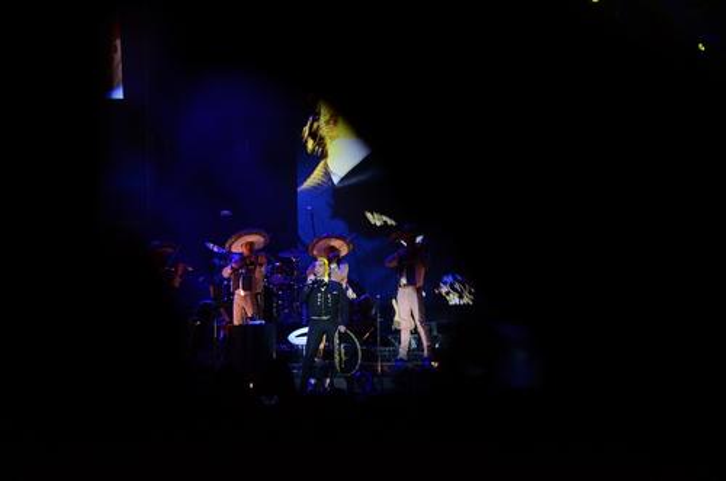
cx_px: 363
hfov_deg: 13.1
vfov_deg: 8.7
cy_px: 240
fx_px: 3169
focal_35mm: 158
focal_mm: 105
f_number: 5.6
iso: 800
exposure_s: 1/160
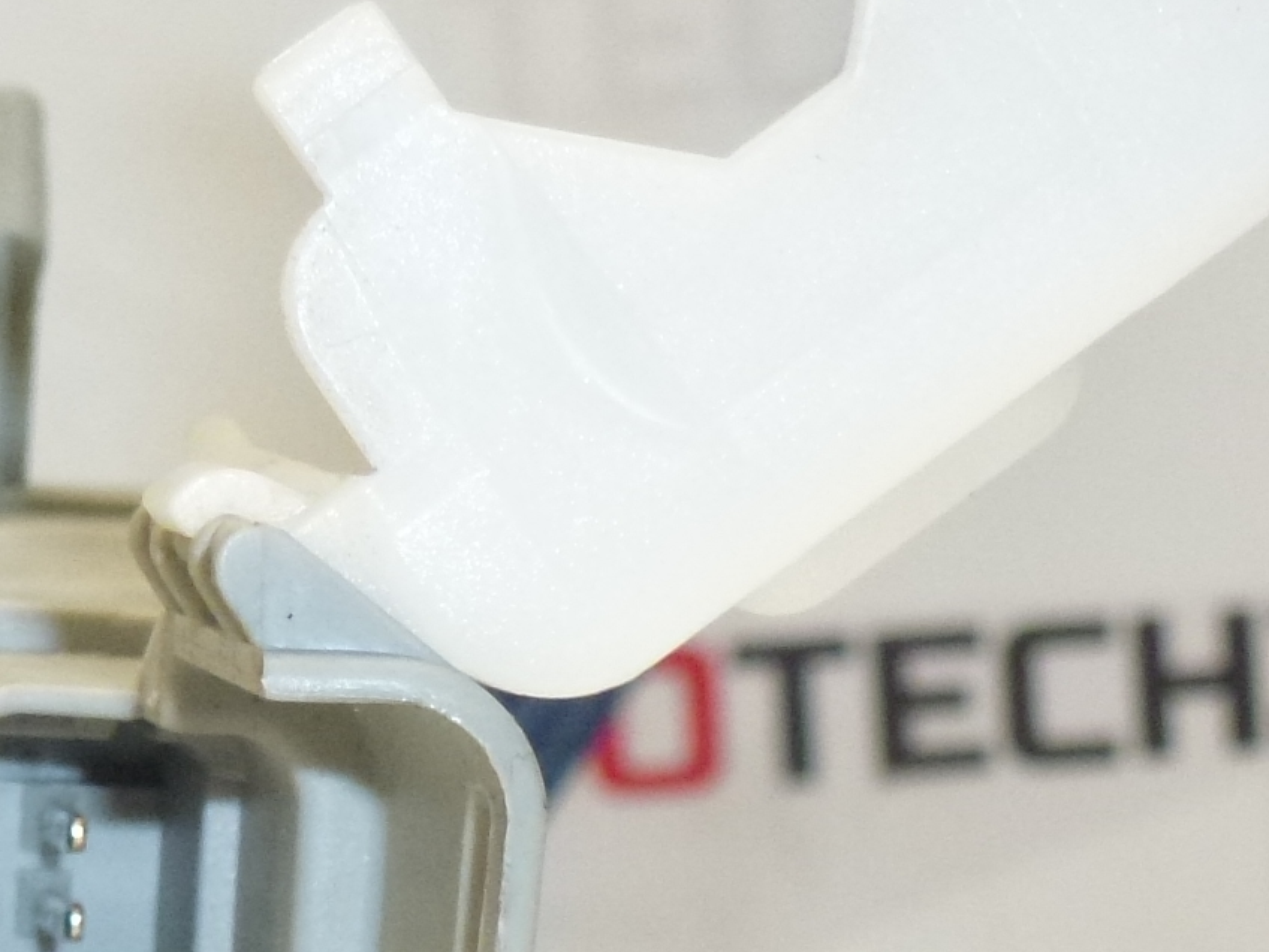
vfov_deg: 8.6
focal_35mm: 172
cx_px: 311
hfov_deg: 11.5
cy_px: 1055
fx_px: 6305
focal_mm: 10.1
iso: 400
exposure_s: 1/200
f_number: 4.4
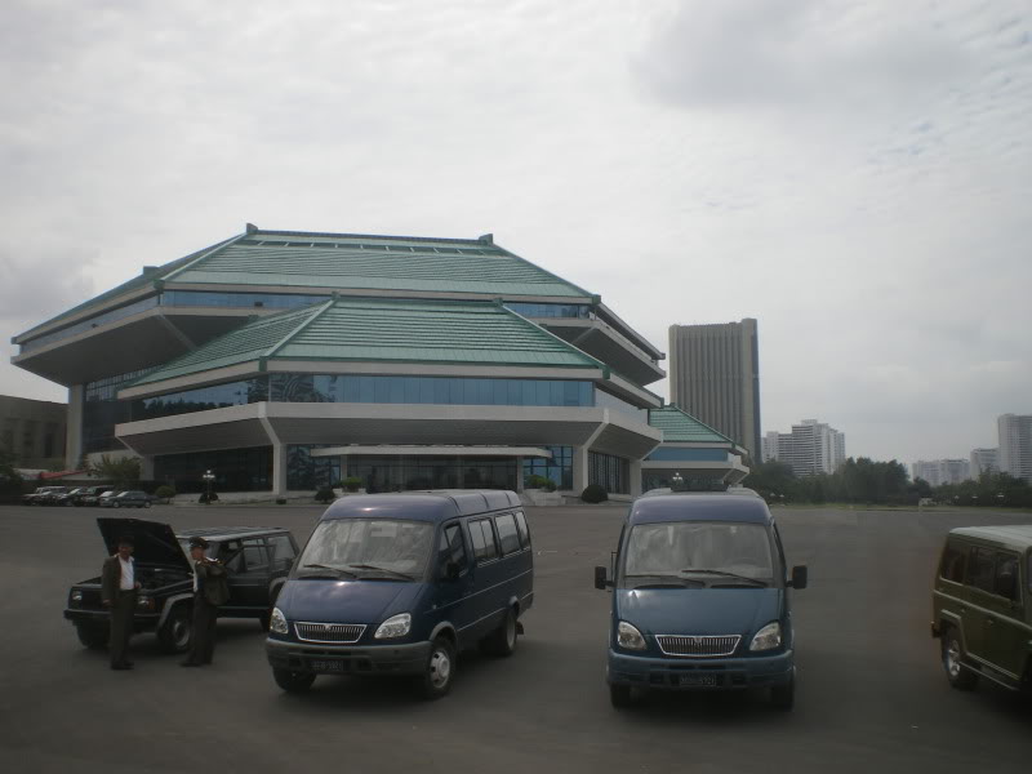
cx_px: 516
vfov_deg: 39.7
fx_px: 1073
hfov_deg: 51.4
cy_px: 387
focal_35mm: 36
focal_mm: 6.3
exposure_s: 1/640
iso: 50
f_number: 4.6
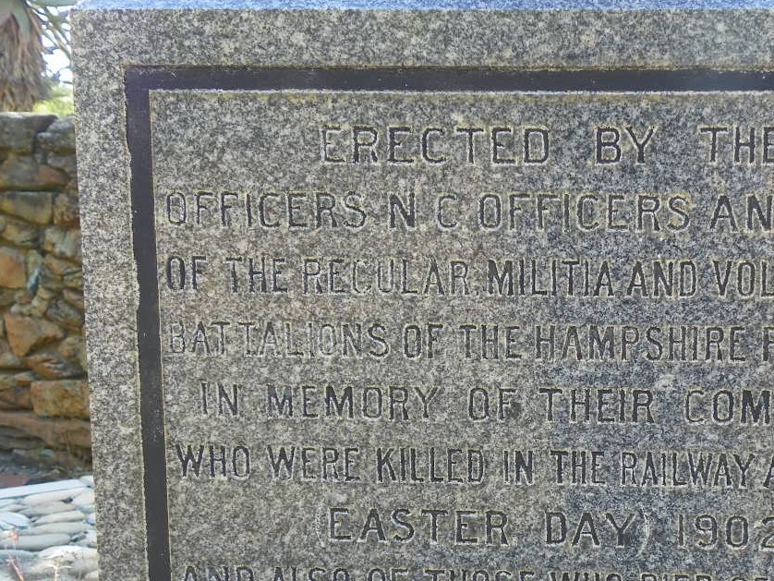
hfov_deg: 30.4
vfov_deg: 23.1
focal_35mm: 63
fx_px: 1409
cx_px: 548
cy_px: 413
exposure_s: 1/50
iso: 64
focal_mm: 7.9
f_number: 3.2
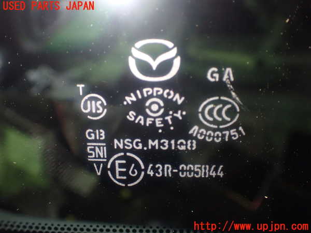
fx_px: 323
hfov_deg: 51.4
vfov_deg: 39.7
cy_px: 116
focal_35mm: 36
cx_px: 156
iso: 800
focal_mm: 6.37
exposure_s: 1/25
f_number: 2.5
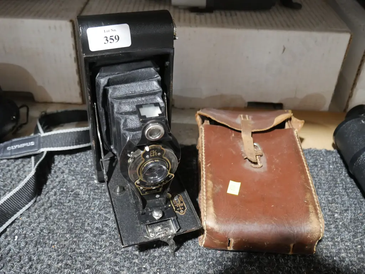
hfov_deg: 49.0
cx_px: 182
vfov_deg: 37.8
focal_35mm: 38
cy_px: 137
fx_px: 401
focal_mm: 19
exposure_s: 1/60
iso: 2500
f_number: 4.1
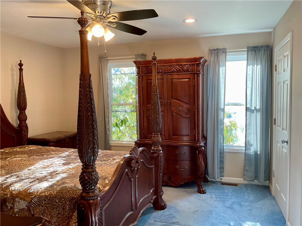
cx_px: 151
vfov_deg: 48.2
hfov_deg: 61.7
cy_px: 113
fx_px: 253
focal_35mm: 29
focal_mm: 3
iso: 64
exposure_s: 1/100
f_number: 1.8
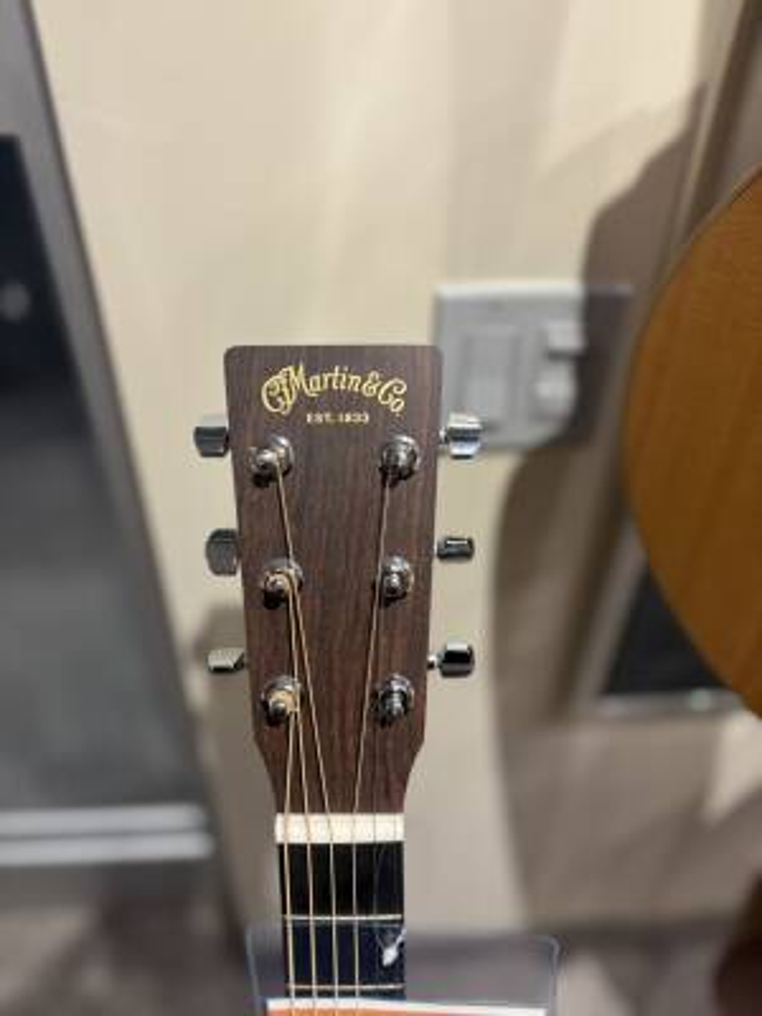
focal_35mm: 26
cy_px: 508
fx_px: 763
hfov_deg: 53.1
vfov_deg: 67.3
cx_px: 381
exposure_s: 1/60
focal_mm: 5.96
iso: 64
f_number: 1.6
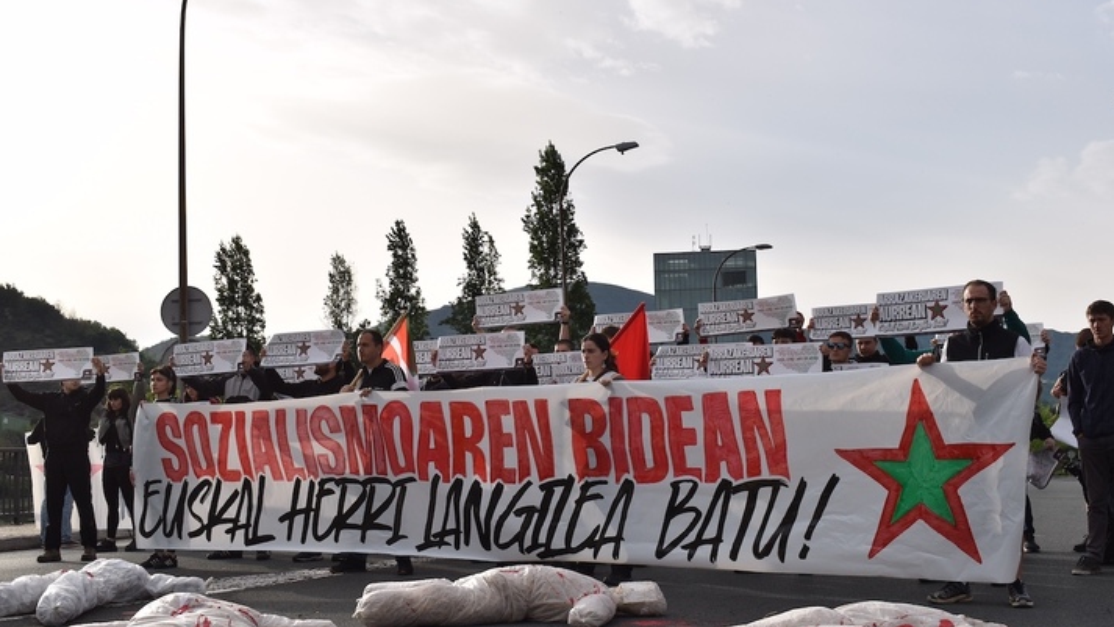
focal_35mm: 48
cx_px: 564
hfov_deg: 42.9
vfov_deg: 24.9
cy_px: 352
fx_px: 1418
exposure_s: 1/500
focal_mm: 30
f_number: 11
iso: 200
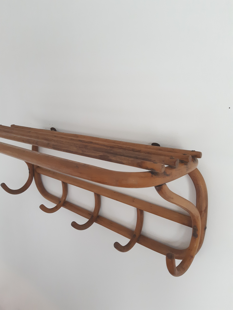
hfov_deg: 53.1
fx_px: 233
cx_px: 116
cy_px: 155
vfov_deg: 67.3
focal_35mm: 26
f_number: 1.7
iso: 250
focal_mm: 3.93
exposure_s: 1/33
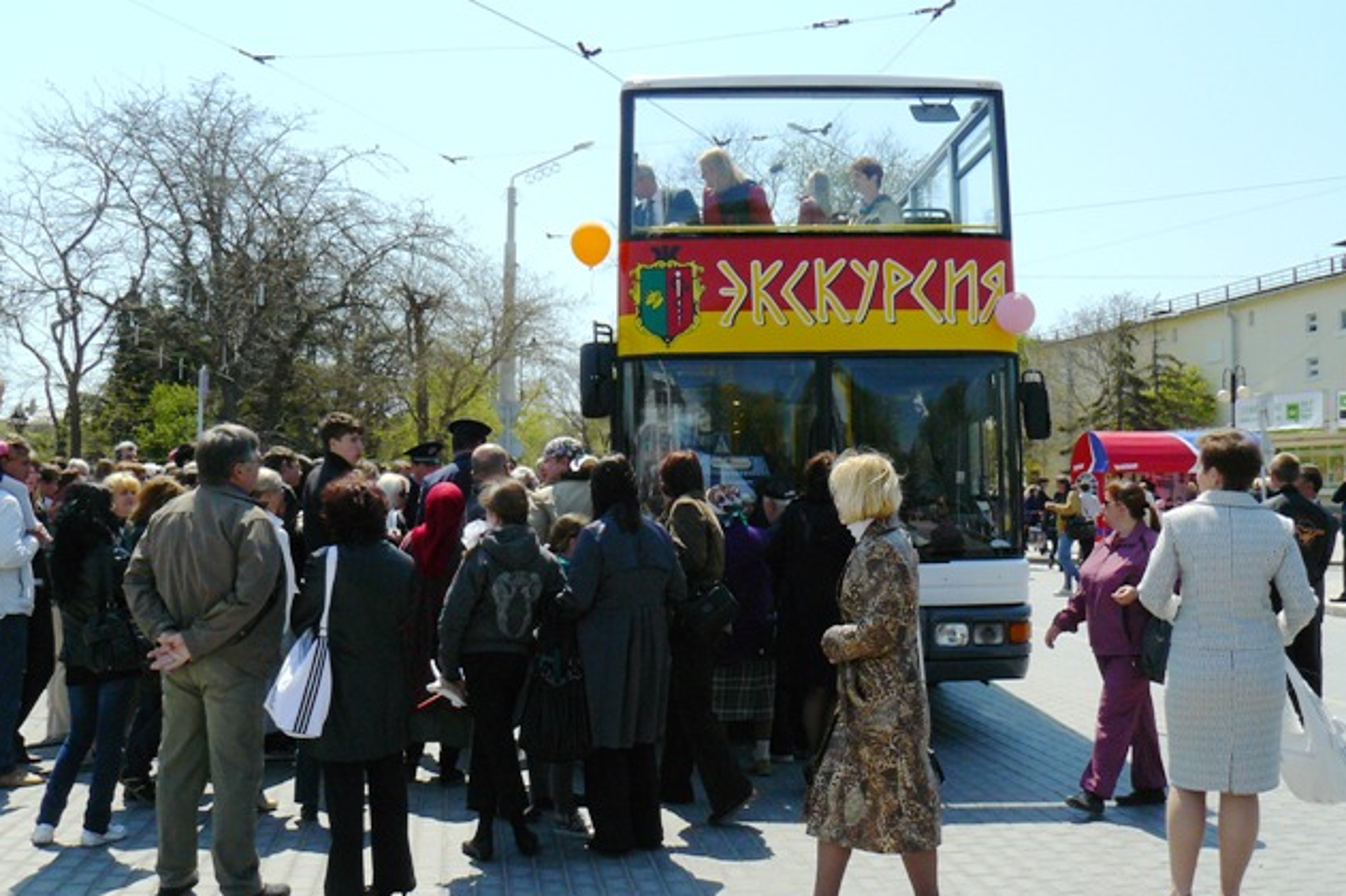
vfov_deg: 35.0
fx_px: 1420
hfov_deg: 50.7
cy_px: 442
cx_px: 670
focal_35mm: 38
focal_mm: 6
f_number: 7.1
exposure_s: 1/400
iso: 200
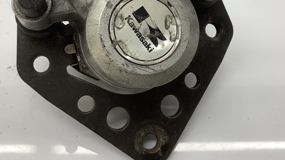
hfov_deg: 45.4
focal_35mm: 45
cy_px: 28
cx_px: 133
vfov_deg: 26.0
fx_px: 340
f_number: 2.4
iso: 50
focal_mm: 3.3
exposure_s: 1/120
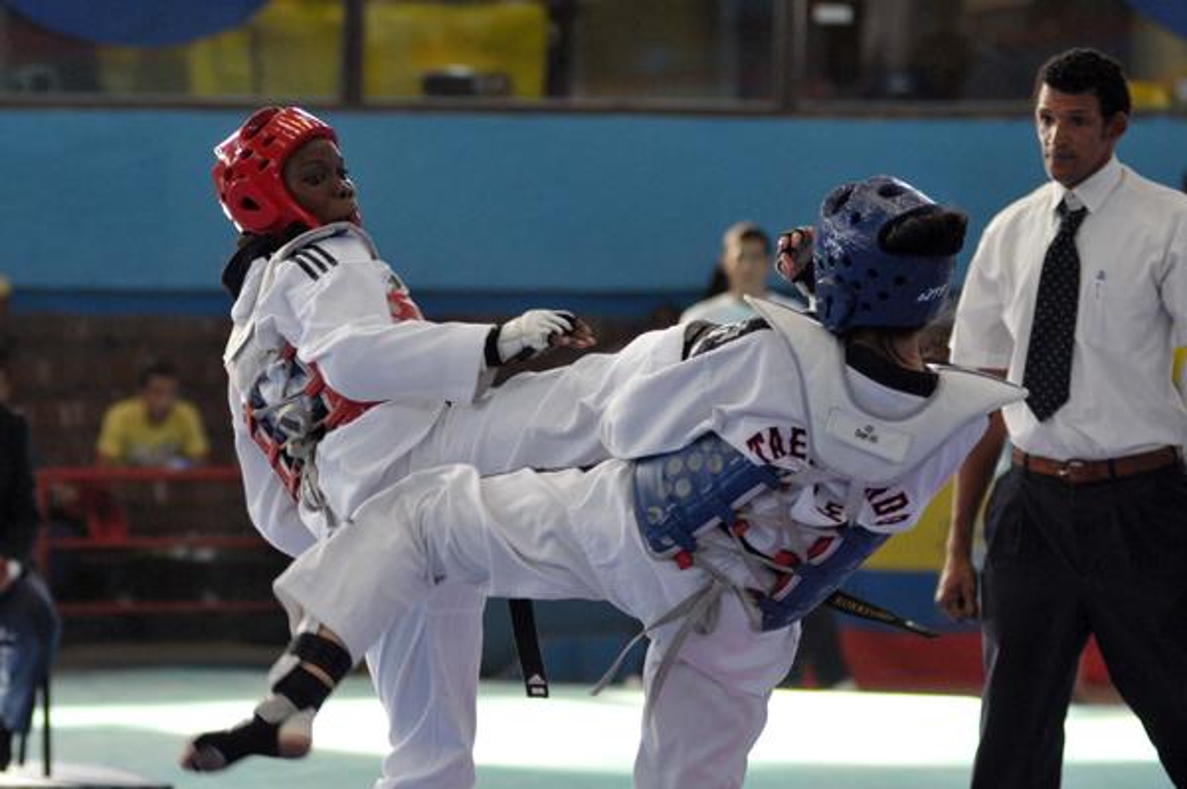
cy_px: 394
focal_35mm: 158
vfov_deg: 8.7
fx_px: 5189
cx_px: 594
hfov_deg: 13.1
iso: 1250
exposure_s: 1/400
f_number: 2.8
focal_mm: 105
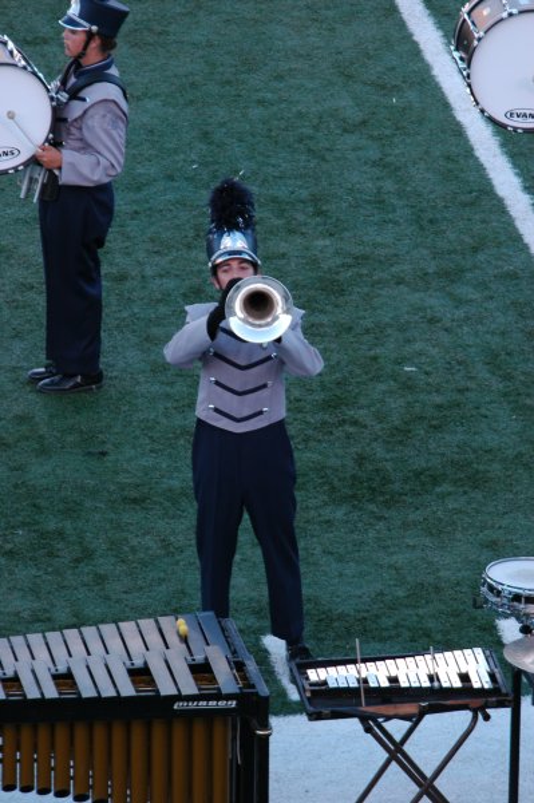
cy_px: 402
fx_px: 10363
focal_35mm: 465
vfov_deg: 4.4
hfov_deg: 3.0
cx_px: 267
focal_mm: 310
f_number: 5.6
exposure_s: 1/125
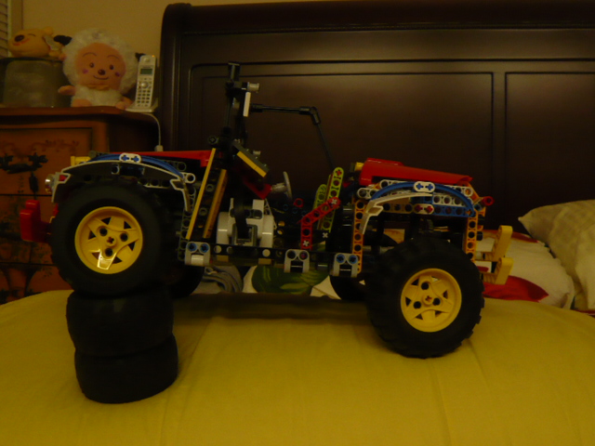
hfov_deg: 55.4
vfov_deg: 42.9
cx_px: 298
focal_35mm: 33
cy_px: 223
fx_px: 567
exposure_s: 1/25
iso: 200
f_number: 2.8
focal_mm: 4.6
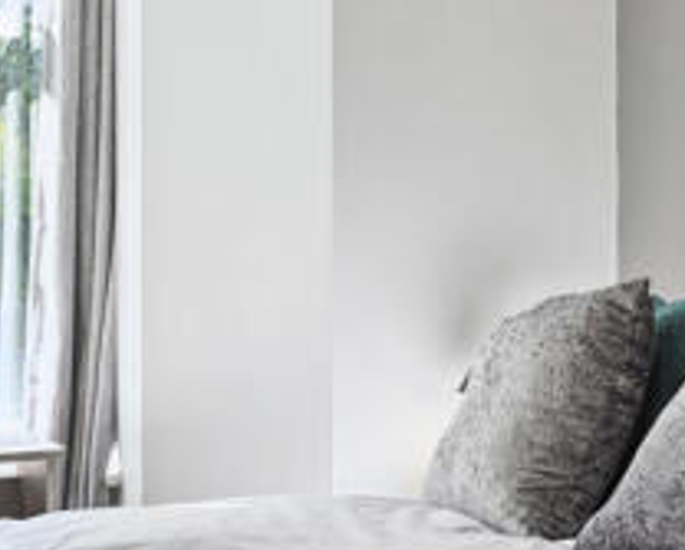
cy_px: 305
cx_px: 510
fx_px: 1523
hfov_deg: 25.1
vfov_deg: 20.5
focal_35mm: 75
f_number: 6.3
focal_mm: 35
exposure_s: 1/50
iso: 100
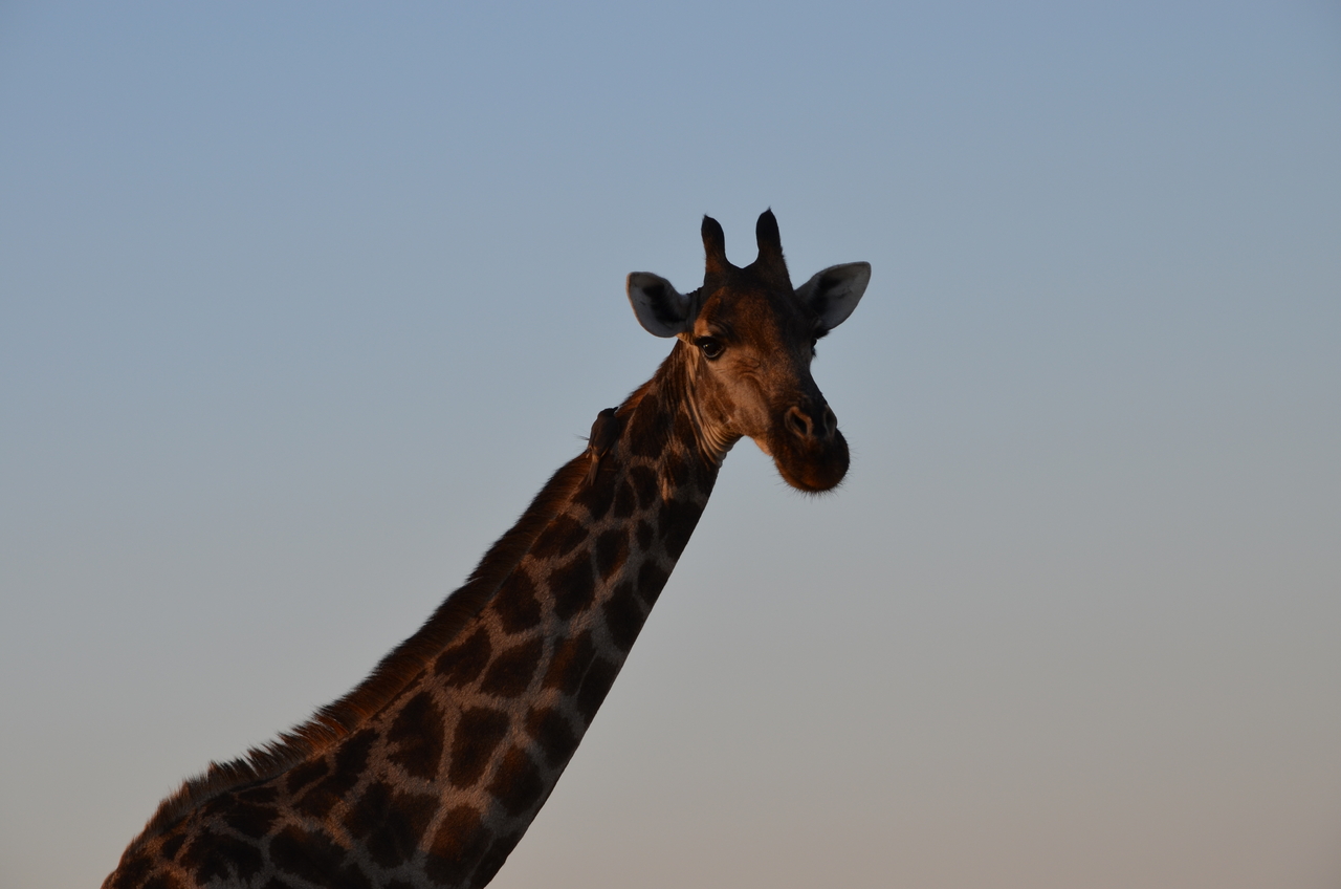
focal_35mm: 165
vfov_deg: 8.3
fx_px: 6134
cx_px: 670
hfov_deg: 12.5
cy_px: 444
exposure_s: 1/250
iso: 200
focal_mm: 110
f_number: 8
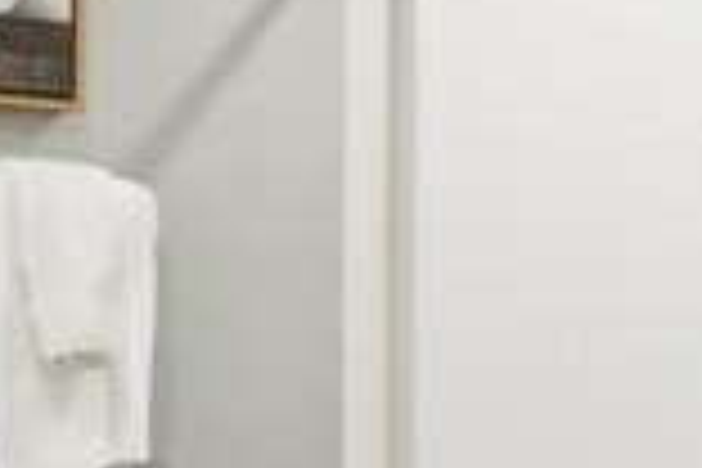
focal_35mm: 92
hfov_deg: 18.0
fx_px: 1794
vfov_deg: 14.9
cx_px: 1238
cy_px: 279
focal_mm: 14
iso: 400
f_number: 8
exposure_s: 1/15
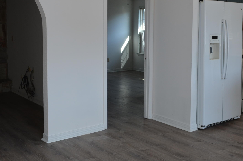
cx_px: 123
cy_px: 49
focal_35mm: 46
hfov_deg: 42.8
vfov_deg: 28.8
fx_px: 310
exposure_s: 1/125
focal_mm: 18
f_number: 5.6
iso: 280
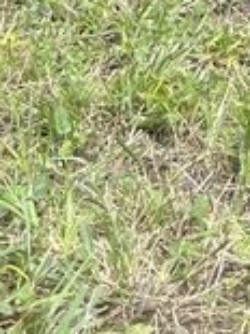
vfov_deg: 9.4
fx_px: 1630
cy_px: -649
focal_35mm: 169
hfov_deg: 8.3
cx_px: 524
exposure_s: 1/504
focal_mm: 5.1
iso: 50
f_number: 1.6
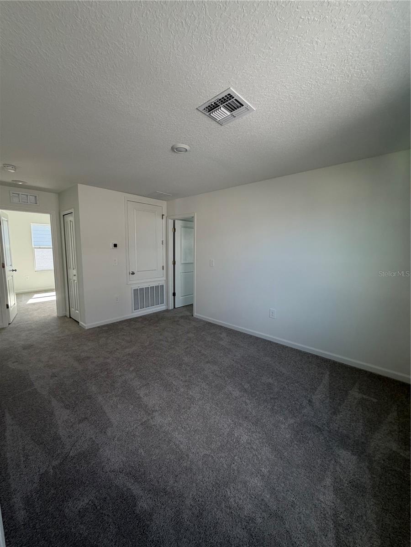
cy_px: 274
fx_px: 222
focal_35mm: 14
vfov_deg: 102.1
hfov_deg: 85.7
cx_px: 206
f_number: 2.2
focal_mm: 2.22
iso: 125
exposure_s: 1/121
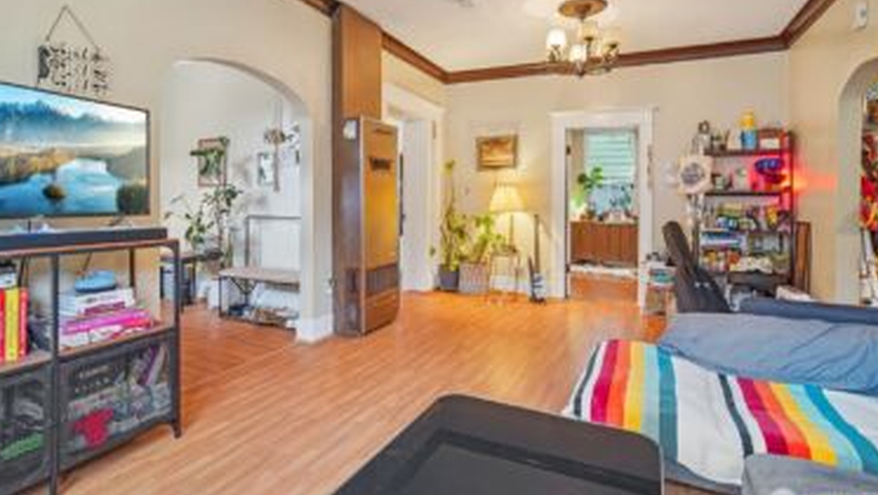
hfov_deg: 92.6
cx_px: 433
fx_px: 419
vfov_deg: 60.7
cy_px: 209
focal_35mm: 18
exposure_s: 1/13
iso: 1600
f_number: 8
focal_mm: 16
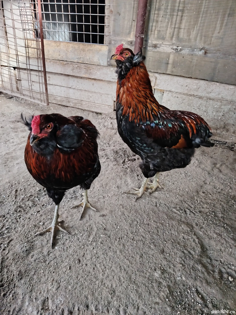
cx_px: 118
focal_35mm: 24
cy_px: 158
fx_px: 218
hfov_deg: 56.8
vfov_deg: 71.6
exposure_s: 1/100
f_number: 1.75
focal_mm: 5.25
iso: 1547
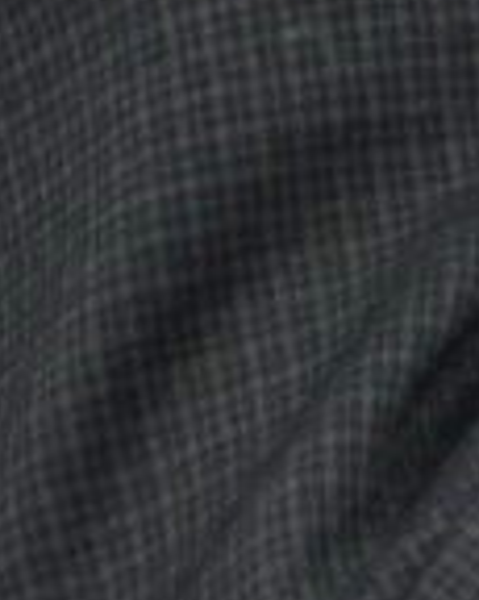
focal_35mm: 1659
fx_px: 29435
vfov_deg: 1.2
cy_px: -817
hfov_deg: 0.9
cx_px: 2670
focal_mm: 105
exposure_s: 1/60
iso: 640
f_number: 5.3
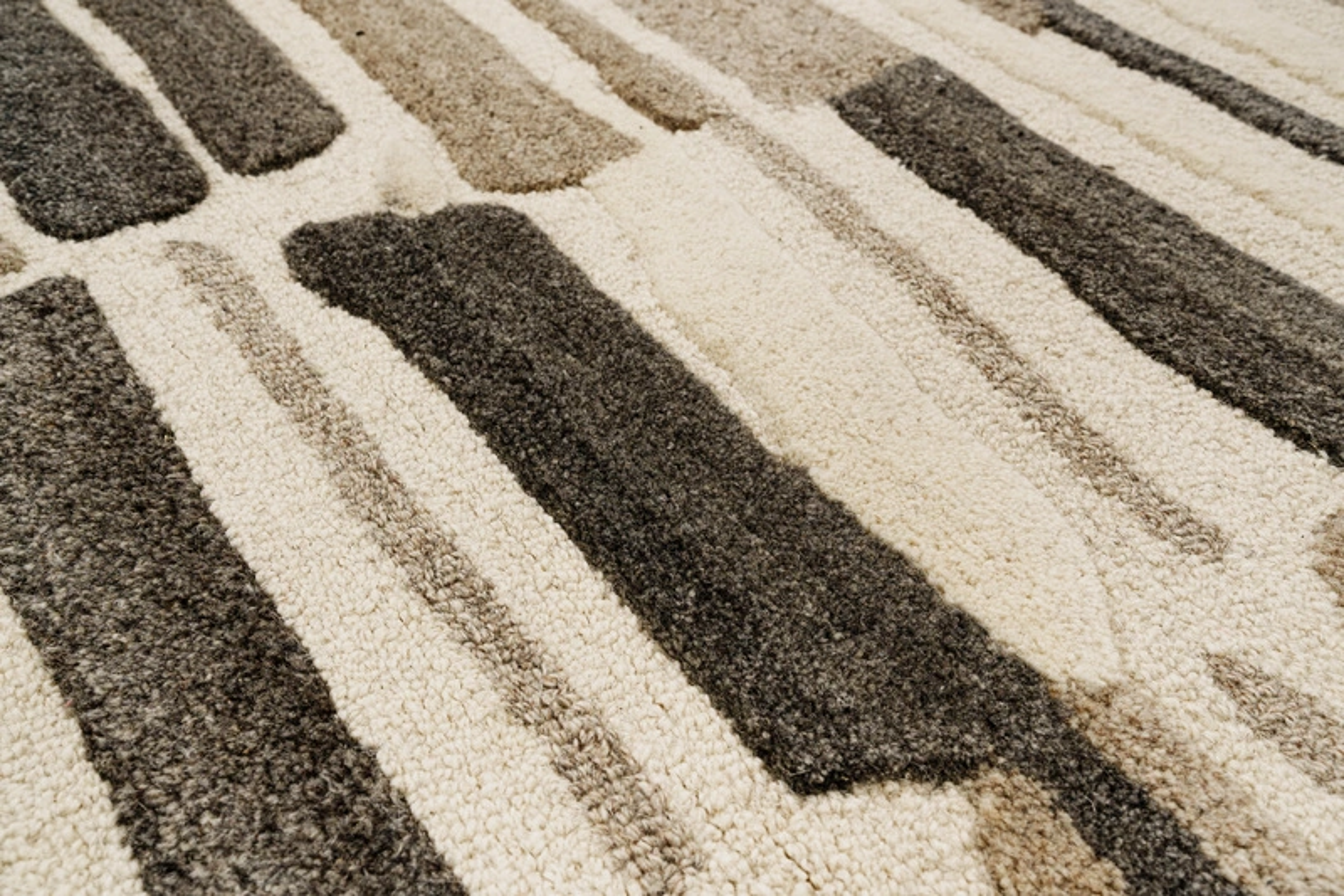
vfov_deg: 37.8
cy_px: 448
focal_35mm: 35
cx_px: 672
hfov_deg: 54.4
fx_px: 1306
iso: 320
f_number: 11
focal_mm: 35
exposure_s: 1/160
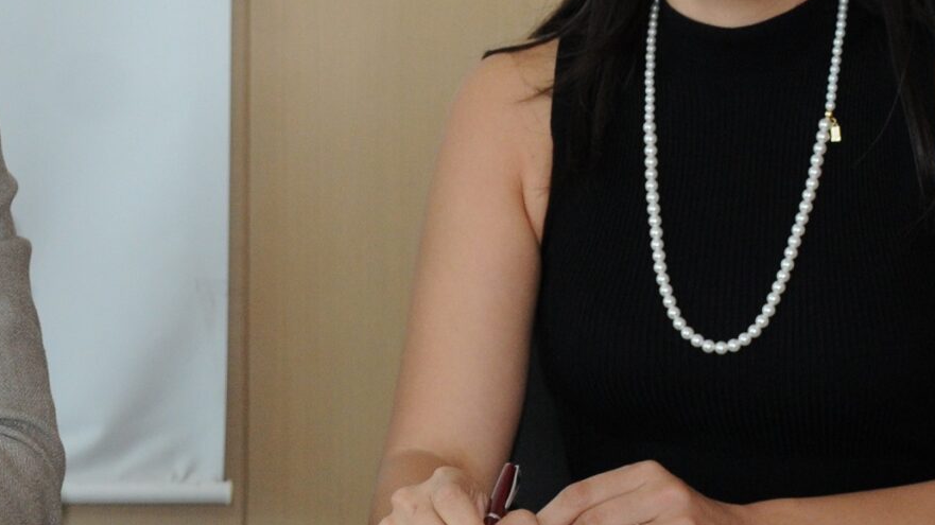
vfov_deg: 8.3
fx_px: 3619
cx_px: 44
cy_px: 155
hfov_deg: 14.5
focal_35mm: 146
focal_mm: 32
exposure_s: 1/100
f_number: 4.5
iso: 640
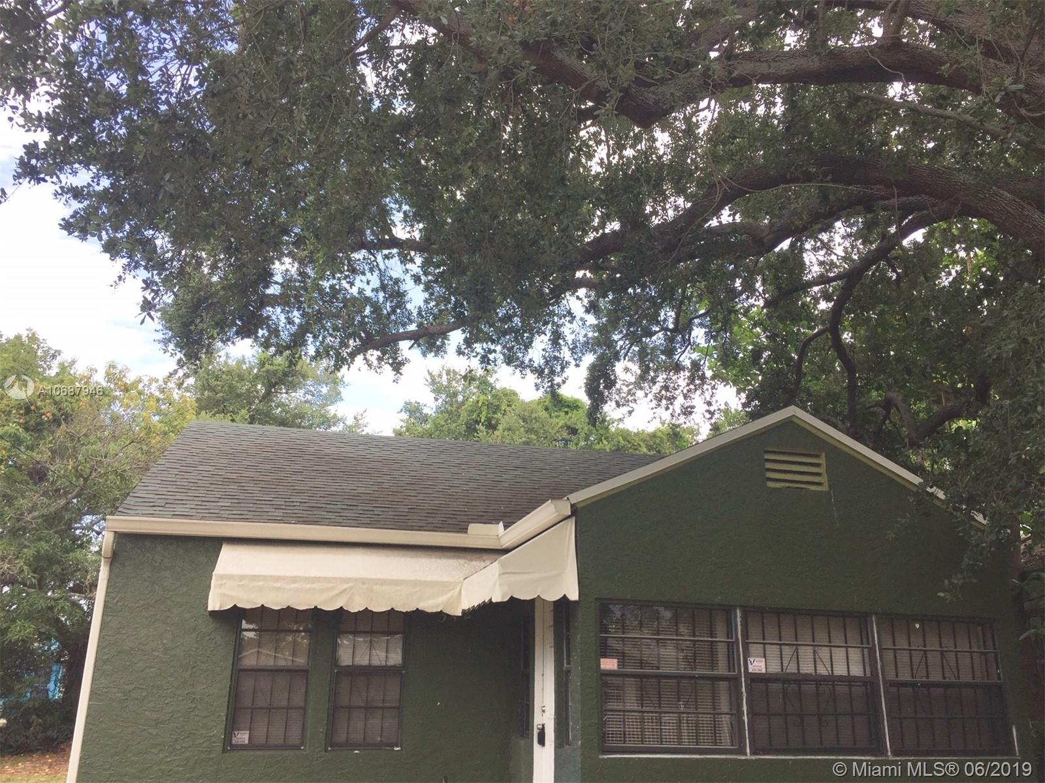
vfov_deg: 48.2
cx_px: 522
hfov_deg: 61.7
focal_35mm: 29
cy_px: 392
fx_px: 875
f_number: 2.2
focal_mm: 4.15
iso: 32
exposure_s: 1/514
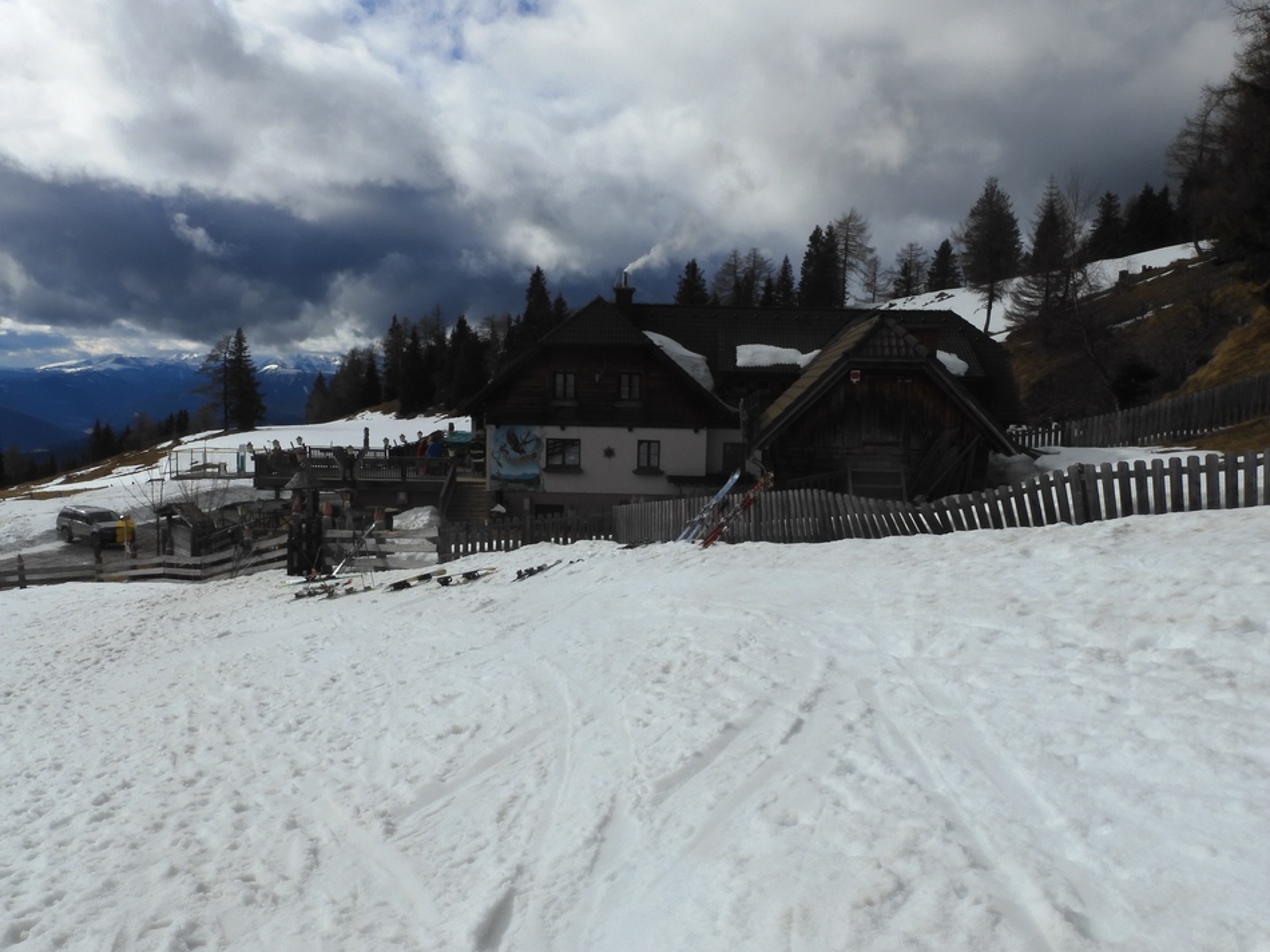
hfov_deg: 60.0
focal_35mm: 30
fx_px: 1100
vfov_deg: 46.8
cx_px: 635
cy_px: 476
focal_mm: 5.4
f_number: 4
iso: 100
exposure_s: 1/1600
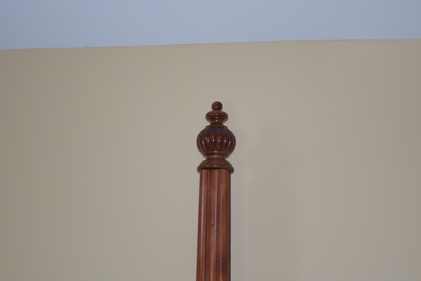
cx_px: 210
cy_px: 140
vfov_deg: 16.6
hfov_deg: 24.6
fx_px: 966
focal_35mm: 82
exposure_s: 1/40
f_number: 5.6
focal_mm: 55
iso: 400
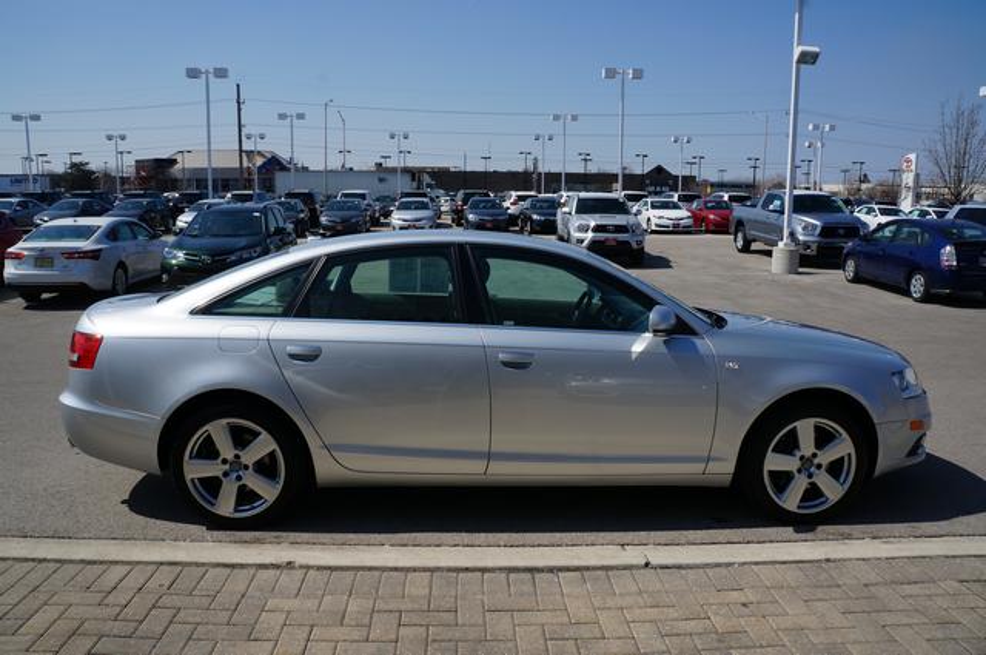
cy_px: 328
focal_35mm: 27
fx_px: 739
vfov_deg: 47.8
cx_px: 493
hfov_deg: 67.4
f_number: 13
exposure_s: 1/160
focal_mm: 18
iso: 100
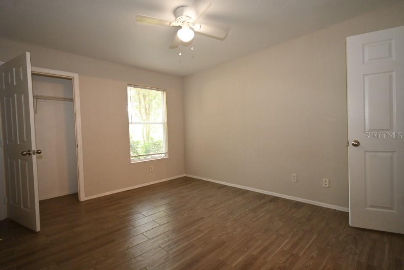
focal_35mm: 16
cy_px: 135
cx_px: 202
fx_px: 185
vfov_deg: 72.1
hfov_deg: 95.0
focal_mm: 11
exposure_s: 1/60
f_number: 4.8
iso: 1800
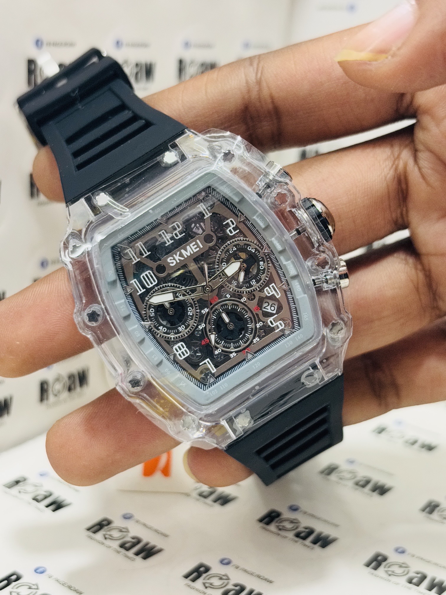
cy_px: 298
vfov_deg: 36.8
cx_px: 223
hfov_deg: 28.0
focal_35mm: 52
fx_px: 893
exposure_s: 1/50
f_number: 1.6
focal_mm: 5.96
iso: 80
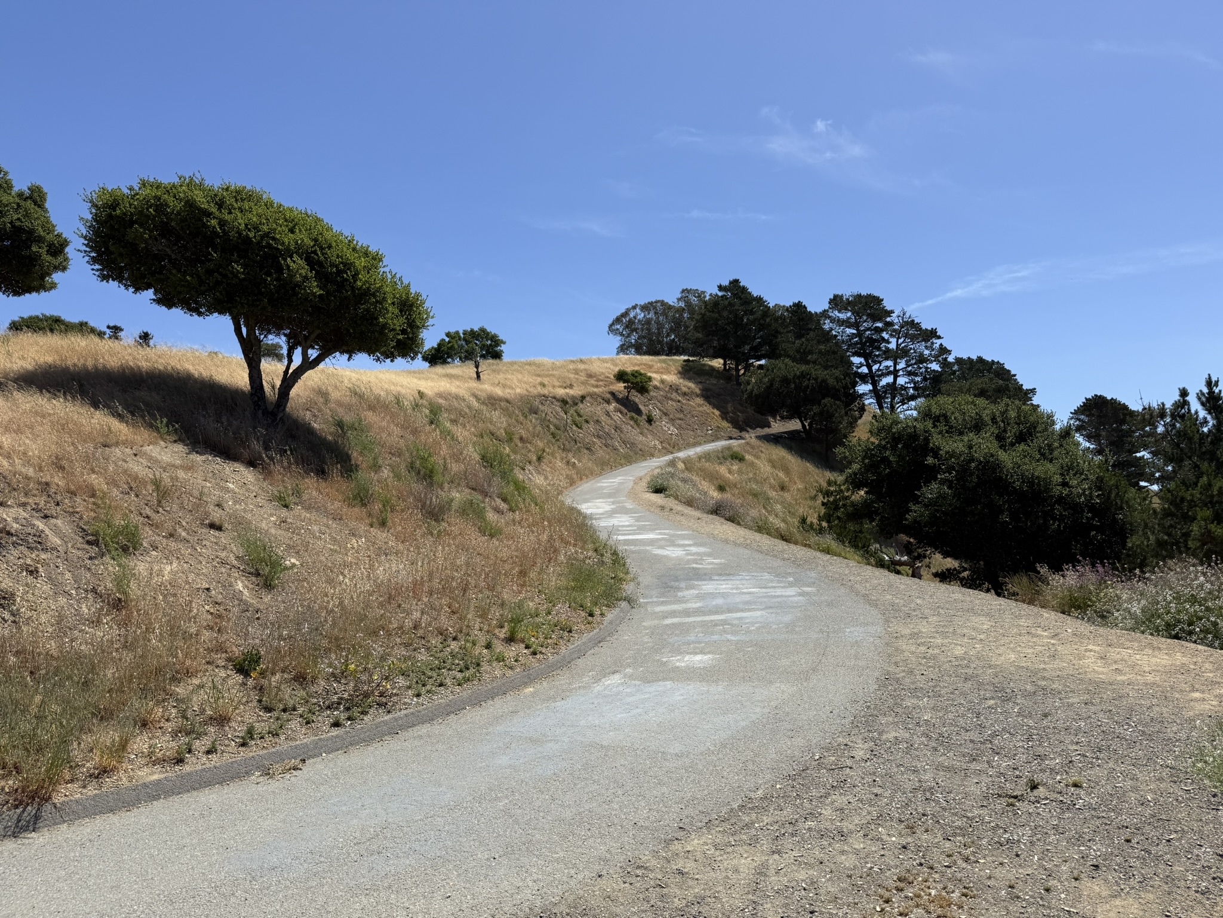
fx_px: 848
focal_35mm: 24
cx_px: 612
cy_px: 459
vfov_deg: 56.8
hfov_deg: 71.6
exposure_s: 1/5714
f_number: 1.78
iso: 80
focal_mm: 6.76
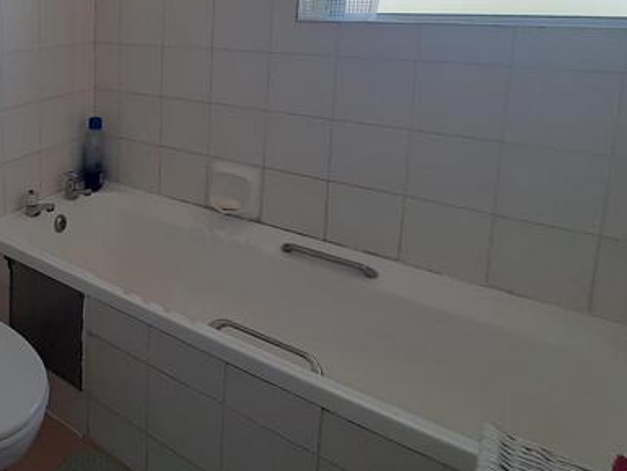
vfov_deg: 48.1
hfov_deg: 54.4
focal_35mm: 27
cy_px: 85
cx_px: 33
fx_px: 489
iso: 50
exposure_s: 1/100
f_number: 2.2
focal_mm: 1.42
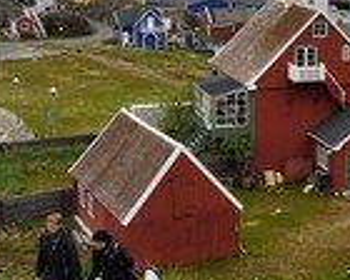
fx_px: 932
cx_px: 455
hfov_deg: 19.6
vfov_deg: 17.0
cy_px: 90
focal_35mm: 90
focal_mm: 32
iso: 400
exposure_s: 1/250
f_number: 10
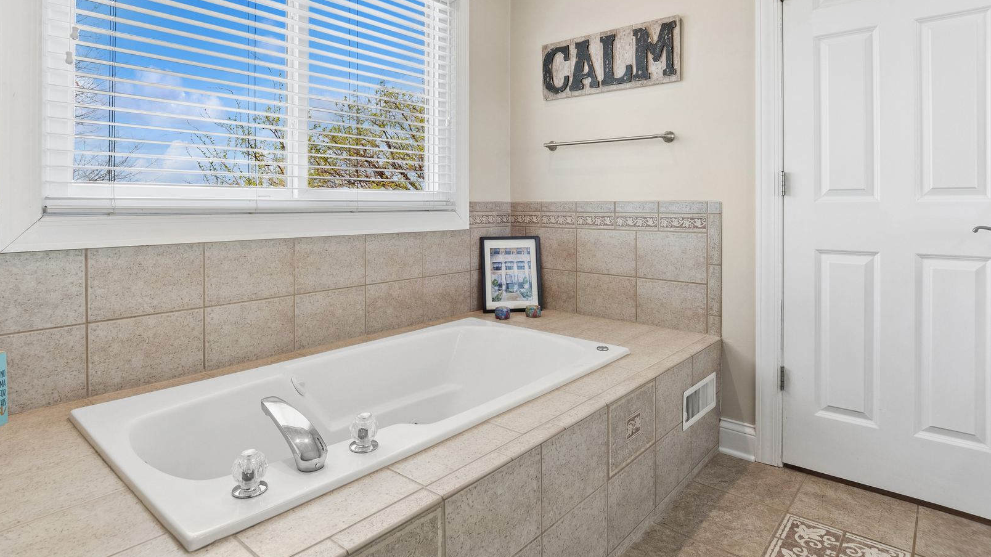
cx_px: 492
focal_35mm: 19
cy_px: 226
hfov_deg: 89.6
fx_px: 499
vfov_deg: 57.9
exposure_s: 1/25
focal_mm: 12
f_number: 8
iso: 320
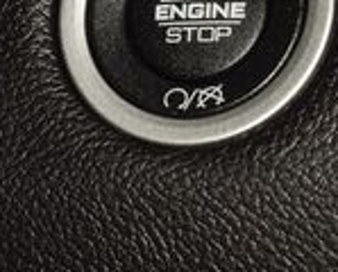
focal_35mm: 422
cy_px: 12
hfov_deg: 4.6
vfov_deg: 3.7
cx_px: 195
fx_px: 4233
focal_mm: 70
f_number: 8
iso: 100
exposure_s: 1/125
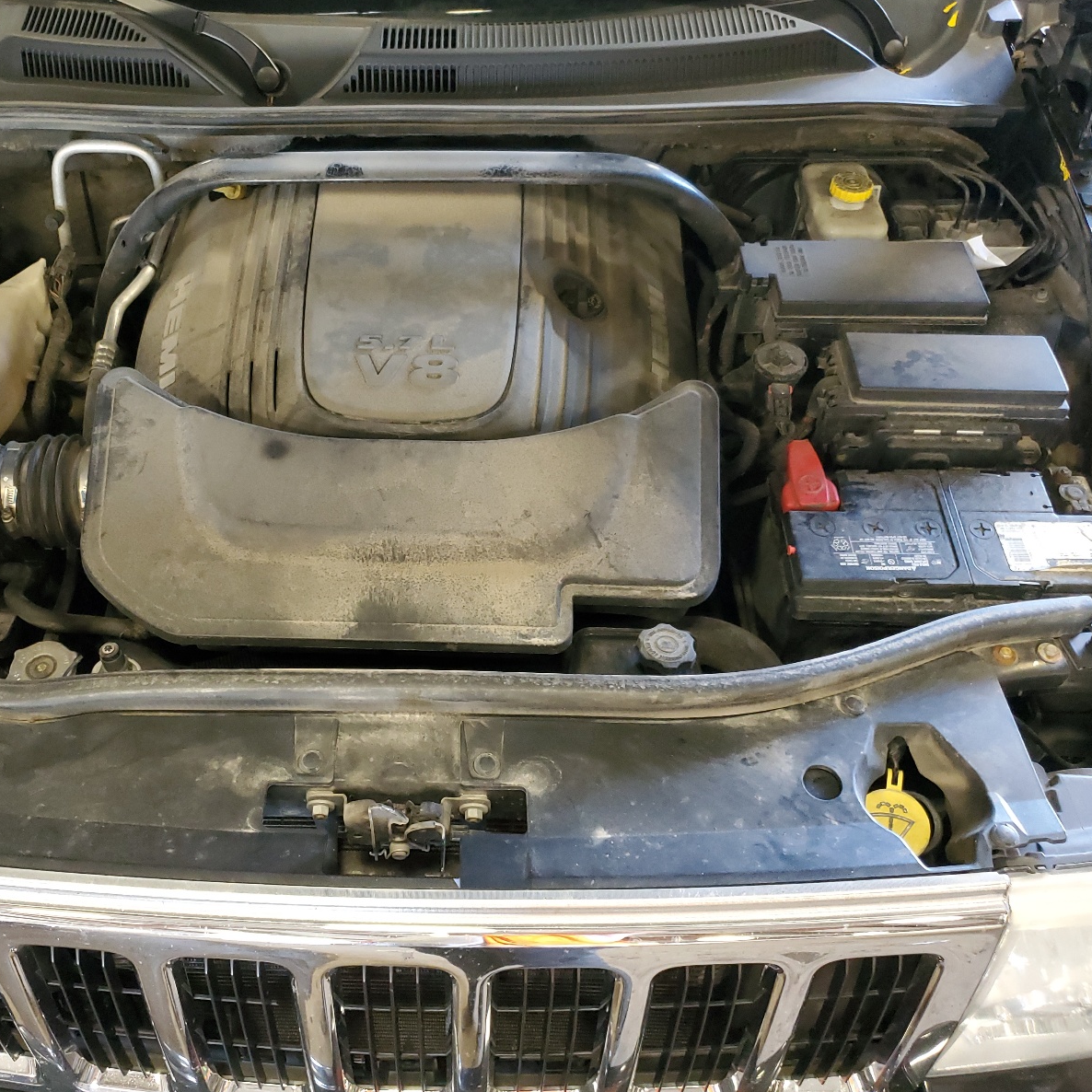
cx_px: 432
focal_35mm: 31
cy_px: 541
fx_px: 1106
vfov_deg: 52.5
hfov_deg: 52.1
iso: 322
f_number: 1.5
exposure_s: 1/40
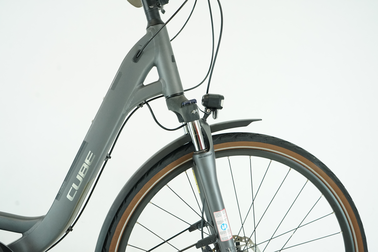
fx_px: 325
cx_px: 189
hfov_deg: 60.3
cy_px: 126
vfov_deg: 42.3
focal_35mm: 31
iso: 2500
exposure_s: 1/200
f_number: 5.6
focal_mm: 31
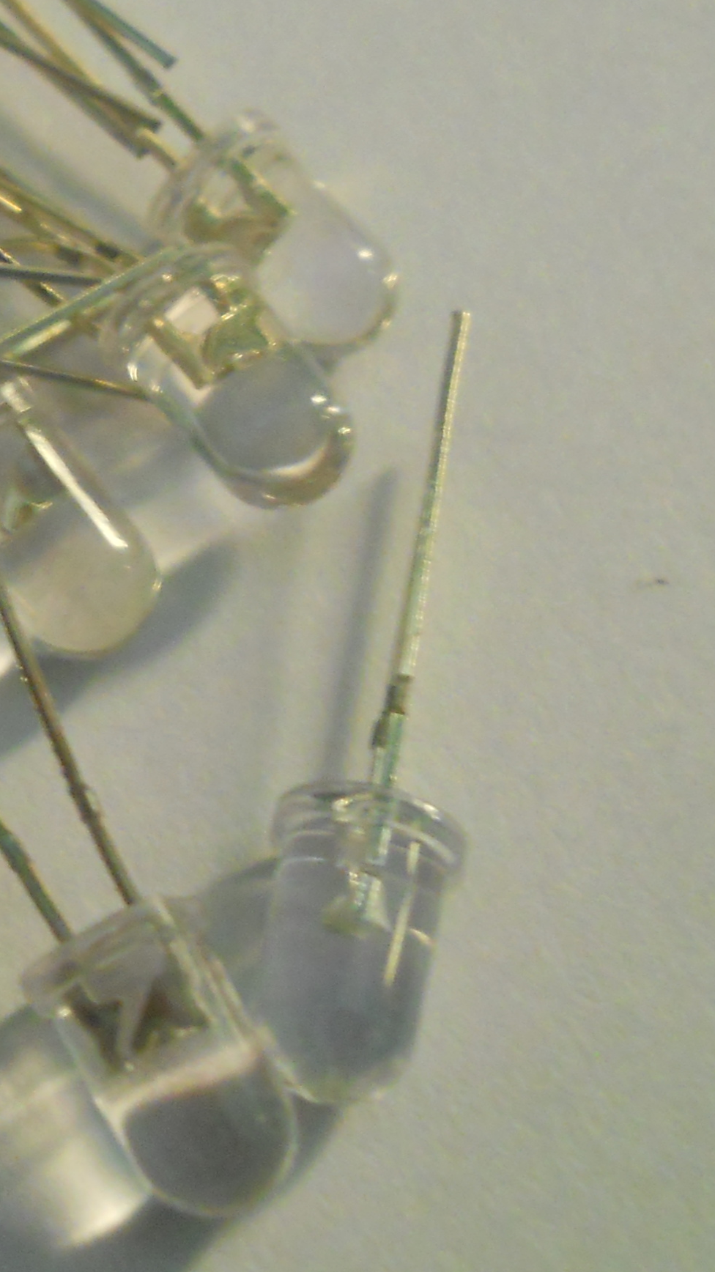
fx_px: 2832
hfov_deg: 13.9
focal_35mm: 84
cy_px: 474
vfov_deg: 25.2
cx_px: -166
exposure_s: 1/8
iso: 400
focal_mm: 6.72
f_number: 3.1
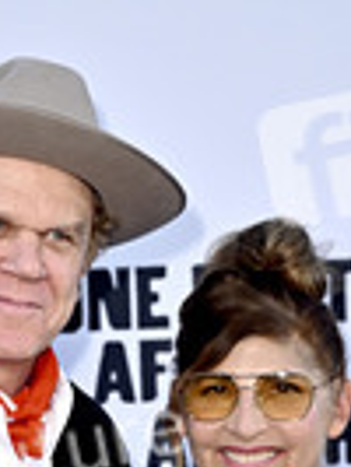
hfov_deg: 8.6
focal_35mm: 173
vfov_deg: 11.0
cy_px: 671
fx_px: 2335
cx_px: 119
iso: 800
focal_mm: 60
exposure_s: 1/320
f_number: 5
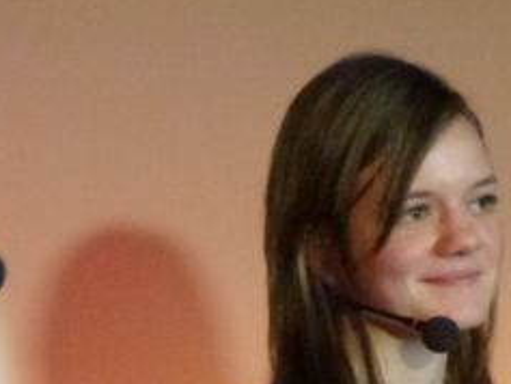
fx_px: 3678
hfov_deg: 7.9
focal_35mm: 249
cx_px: -6
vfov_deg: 6.0
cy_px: 401
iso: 800
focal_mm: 14.8
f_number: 4.8
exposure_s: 1/15
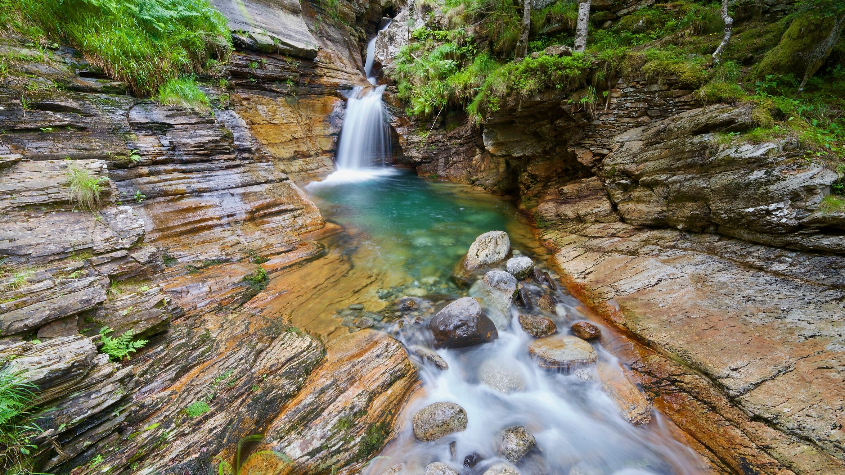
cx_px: 413
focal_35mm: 15
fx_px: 336
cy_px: 214
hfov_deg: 103.0
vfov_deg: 70.3
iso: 50
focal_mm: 14
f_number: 22
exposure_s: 1
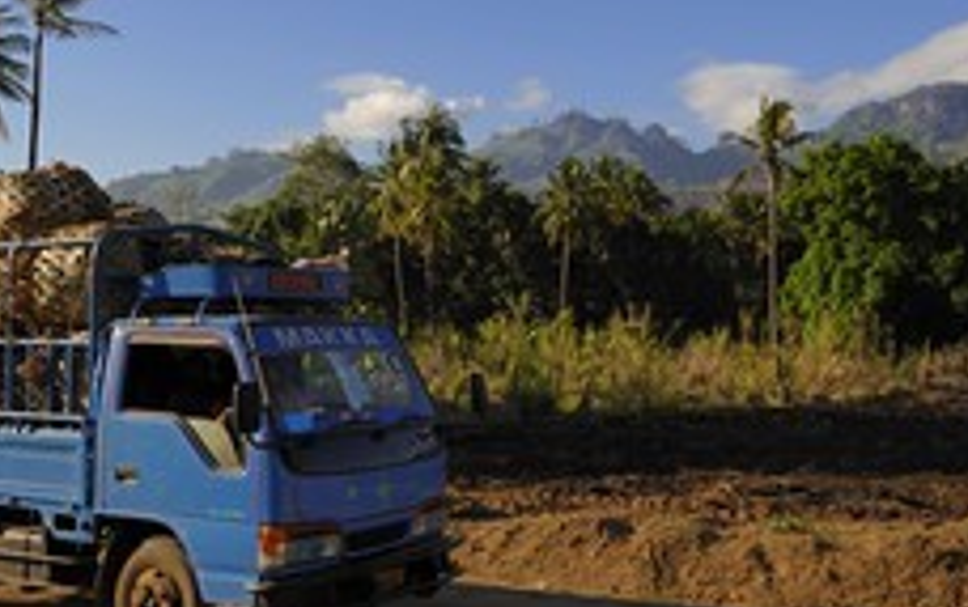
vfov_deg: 28.6
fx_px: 1188
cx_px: 548
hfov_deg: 44.2
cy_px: 276
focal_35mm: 45
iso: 200
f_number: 8
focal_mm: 24
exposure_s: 1/400
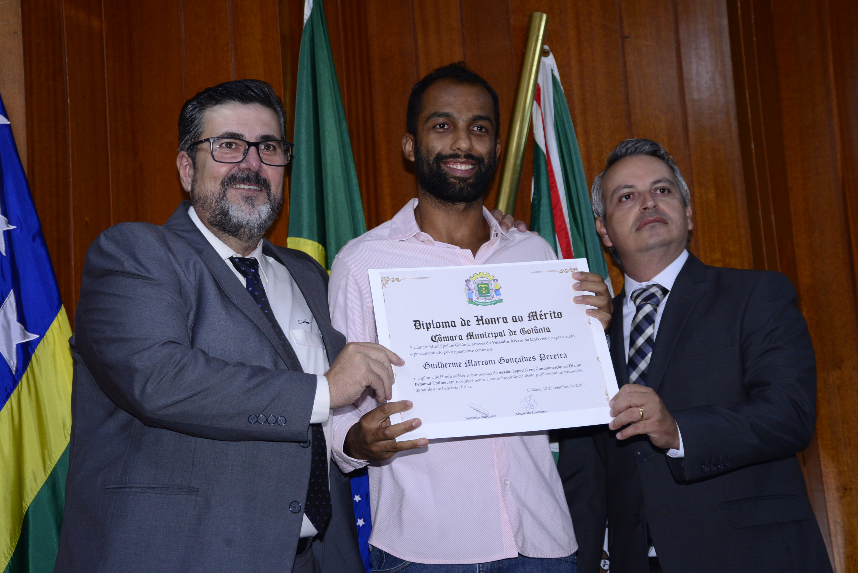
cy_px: 286
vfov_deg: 20.6
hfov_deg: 30.5
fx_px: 1574
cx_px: 429
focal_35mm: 66
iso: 1600
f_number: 5.3
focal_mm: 66
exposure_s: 1/125
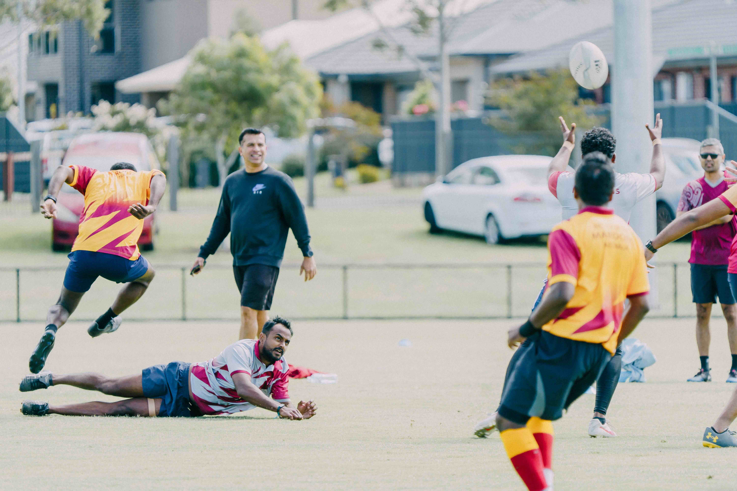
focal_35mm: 382
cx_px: 368
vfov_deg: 3.6
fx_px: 7820
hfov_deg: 5.4
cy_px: 246
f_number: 6.3
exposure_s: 1/500
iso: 200
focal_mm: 382
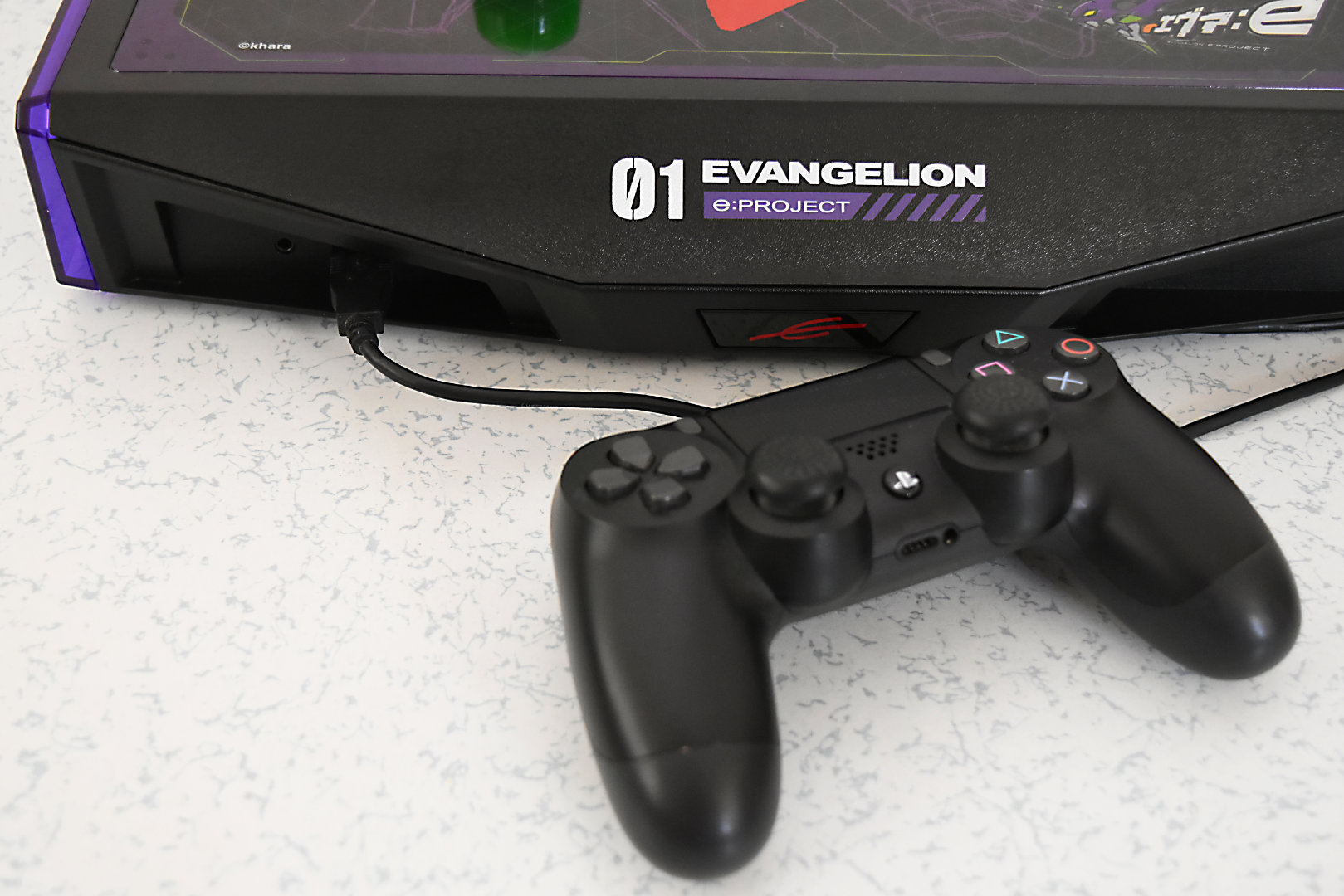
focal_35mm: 40
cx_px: 672
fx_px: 1512
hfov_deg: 47.9
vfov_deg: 33.0
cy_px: 448
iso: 2500
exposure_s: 1/60
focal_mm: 27
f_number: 5
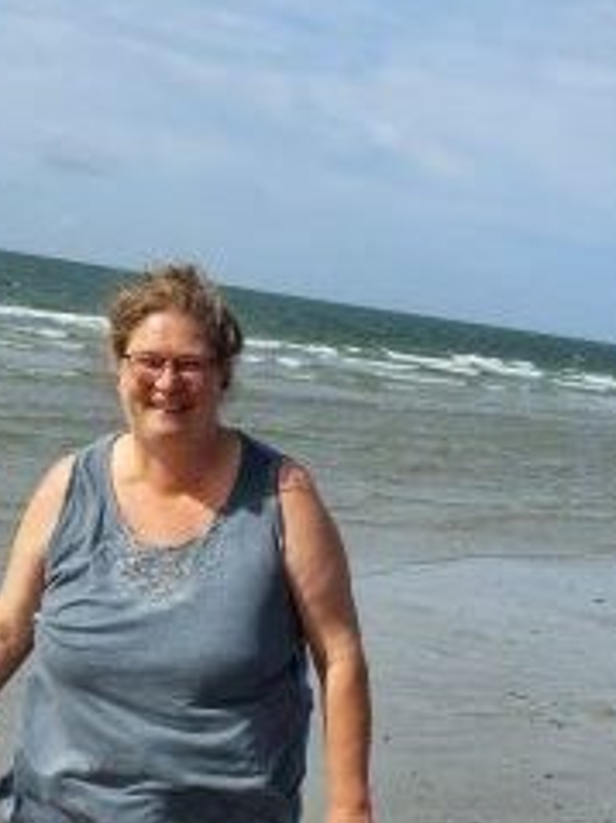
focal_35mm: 67
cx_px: 317
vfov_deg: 27.9
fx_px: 1591
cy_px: 735
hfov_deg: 21.9
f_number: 1.8
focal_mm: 5.23
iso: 25
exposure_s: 1/1688
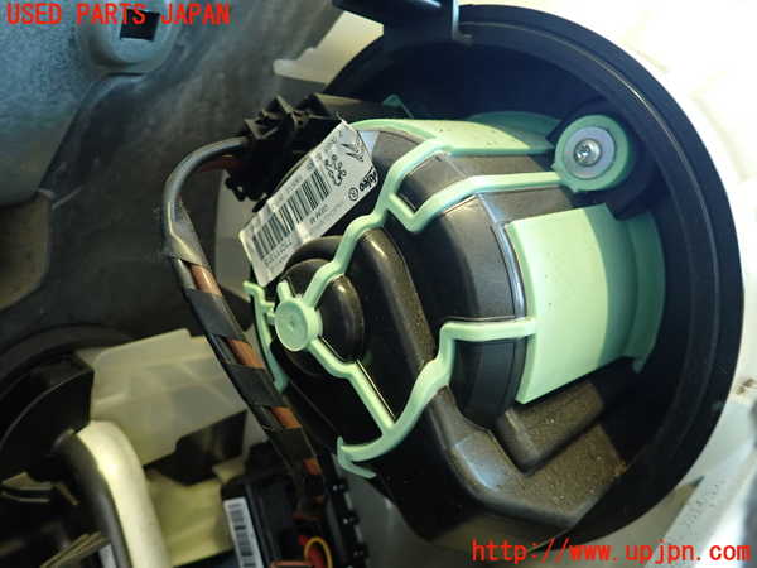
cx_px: 378
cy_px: 284
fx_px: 547
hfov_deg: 69.4
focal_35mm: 25
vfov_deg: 54.9
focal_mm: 4.5
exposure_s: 1/30
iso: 250
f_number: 2
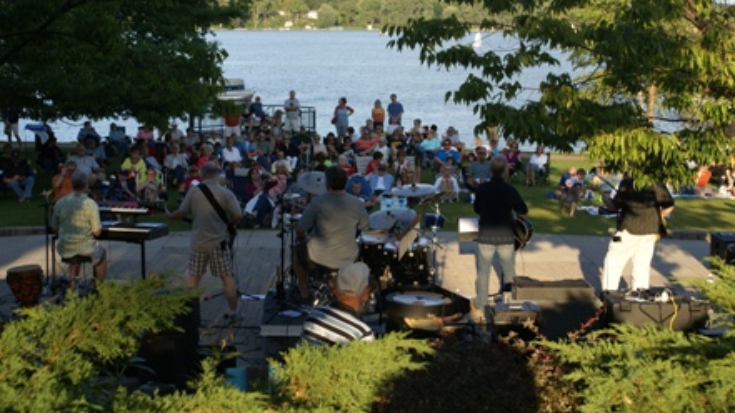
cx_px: 363
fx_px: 1247
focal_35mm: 64
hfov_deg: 32.8
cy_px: 182
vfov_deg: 18.8
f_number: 7.1
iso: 100
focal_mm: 40
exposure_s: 1/125
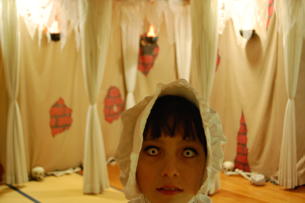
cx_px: 152
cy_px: 102
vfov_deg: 29.8
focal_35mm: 45
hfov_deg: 43.6
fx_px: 381
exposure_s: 1/4
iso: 1600
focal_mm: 30
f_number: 4.8
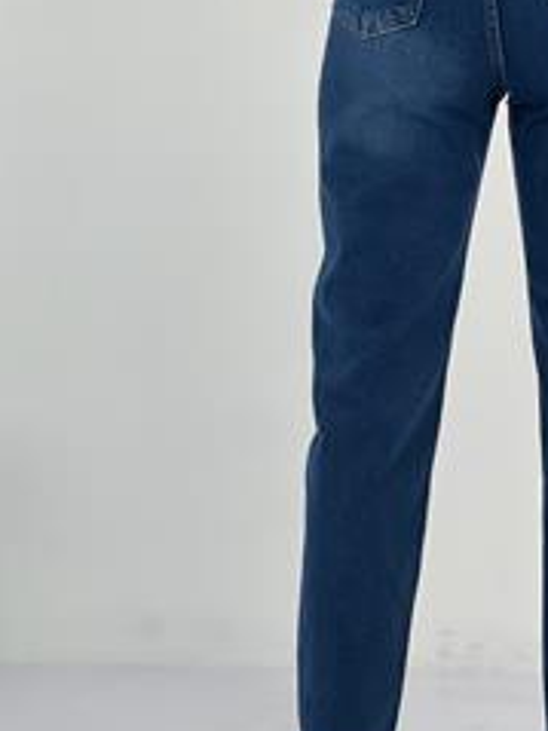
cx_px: 419
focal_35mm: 133
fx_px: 2810
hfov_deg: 11.1
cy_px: 320
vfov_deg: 14.8
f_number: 2.8
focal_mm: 9
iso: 40
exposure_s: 1/100
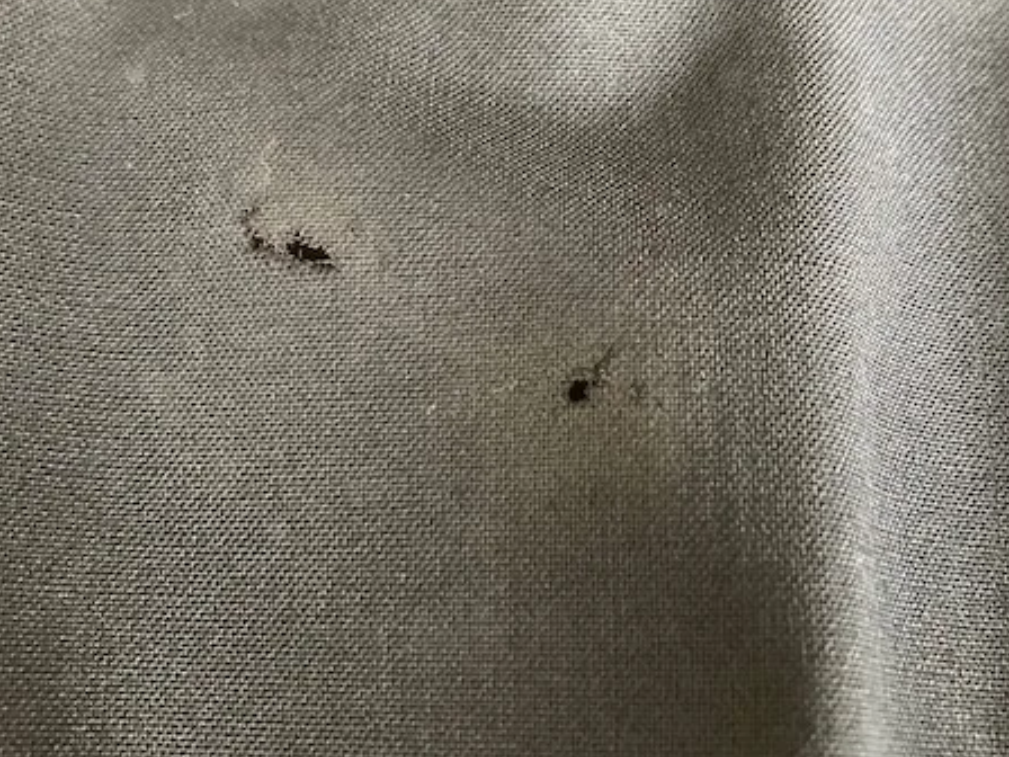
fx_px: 1166
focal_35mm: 40
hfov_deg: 46.8
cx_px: 534
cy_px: 255
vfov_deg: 35.6
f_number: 1.8
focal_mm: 3.99
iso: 640
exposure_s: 1/30
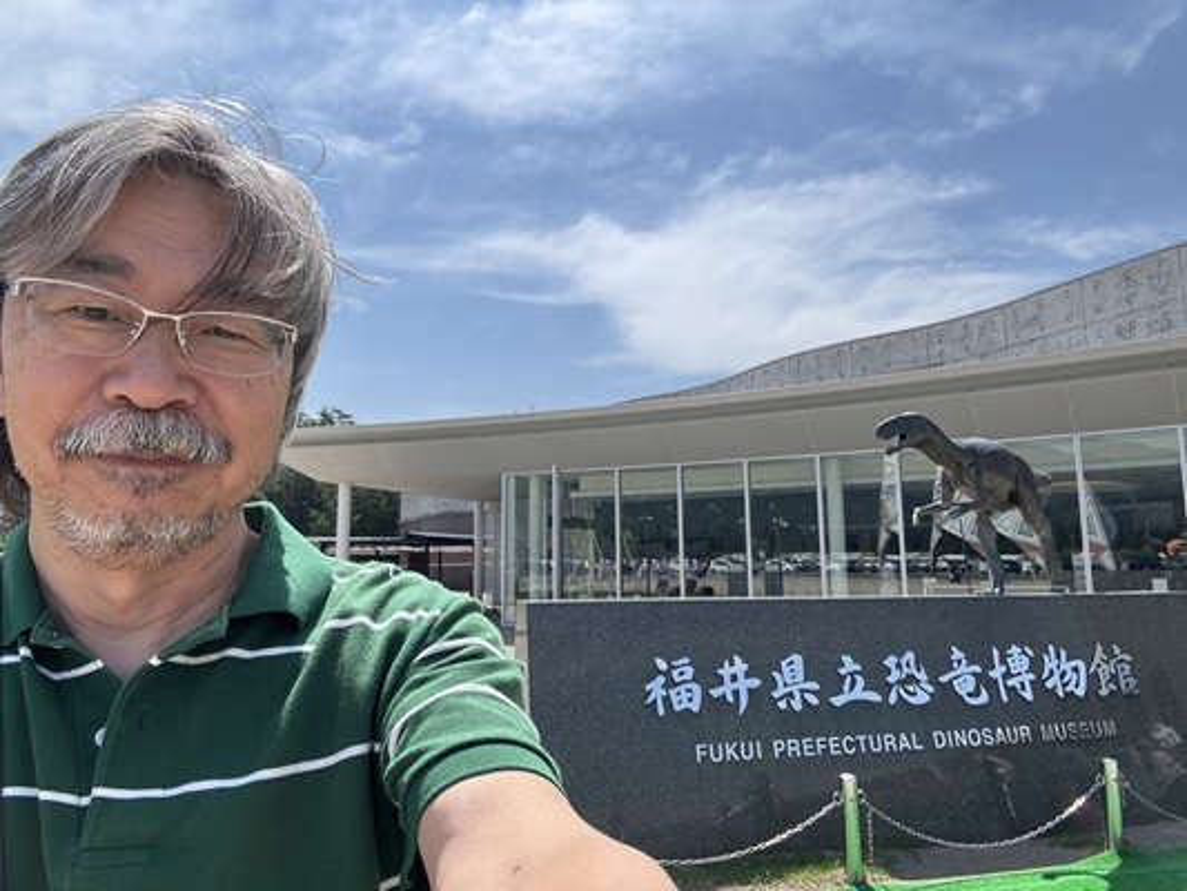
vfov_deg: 58.9
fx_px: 789
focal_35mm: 23
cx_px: 594
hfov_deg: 73.9
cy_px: 446
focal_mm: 2.69
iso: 25
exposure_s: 1/720
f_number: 1.9
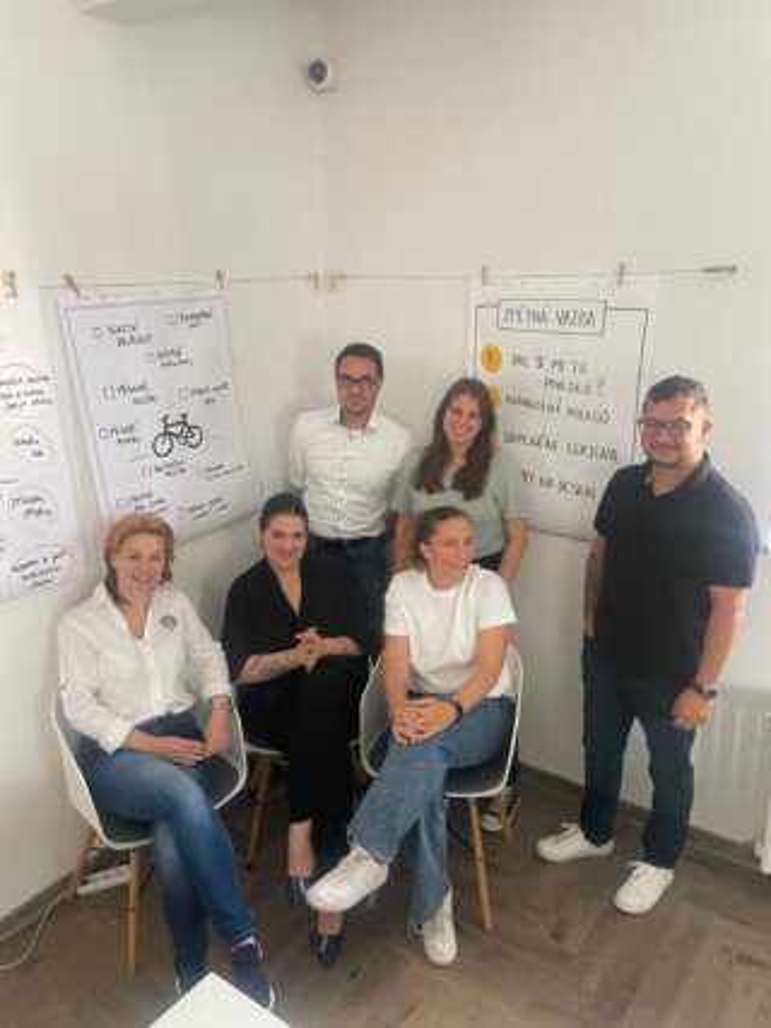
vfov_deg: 67.3
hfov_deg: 53.0
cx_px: 386
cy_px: 514
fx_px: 773
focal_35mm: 26
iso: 400
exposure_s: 1/60
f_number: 1.6
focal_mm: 4.2
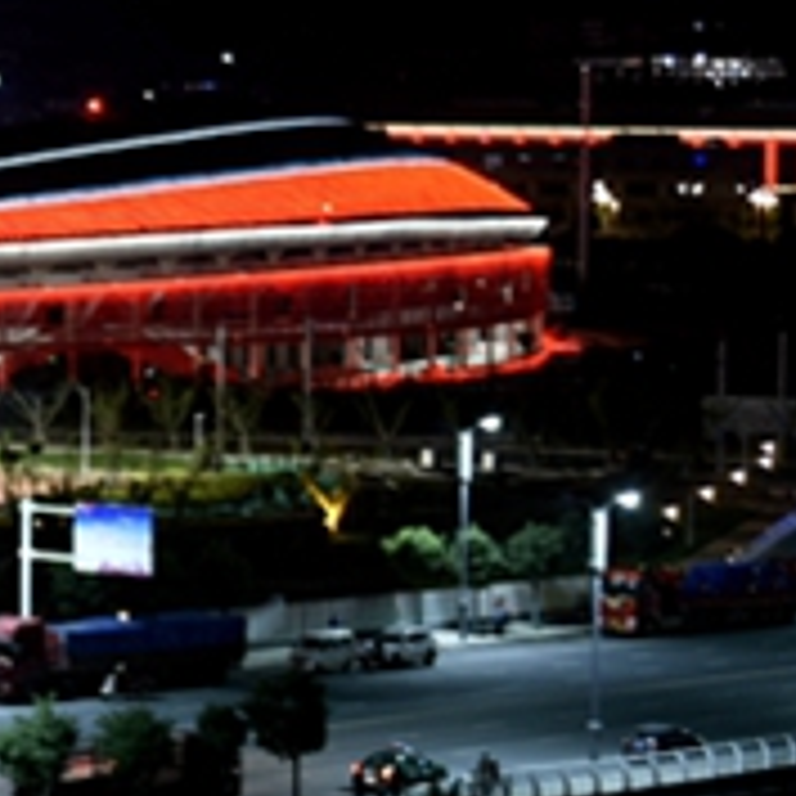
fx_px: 4501
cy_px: 178
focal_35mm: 173
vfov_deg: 10.1
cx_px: -926
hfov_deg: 9.3
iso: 64
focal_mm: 38
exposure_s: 1/1.6
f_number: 2.8
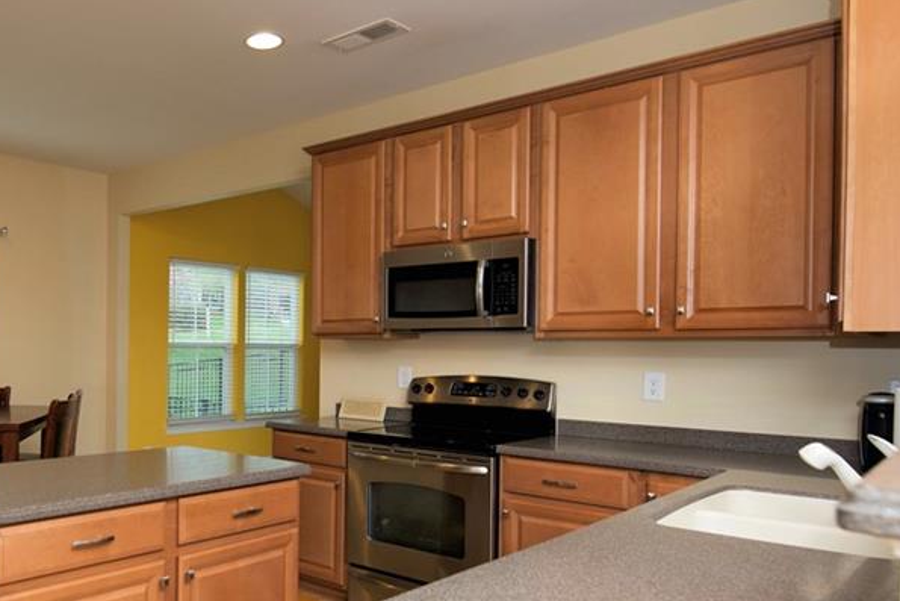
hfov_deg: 55.9
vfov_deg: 42.1
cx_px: 178
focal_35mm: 31
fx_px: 775
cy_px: 367
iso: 800
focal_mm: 18
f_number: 3.5
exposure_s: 1/250
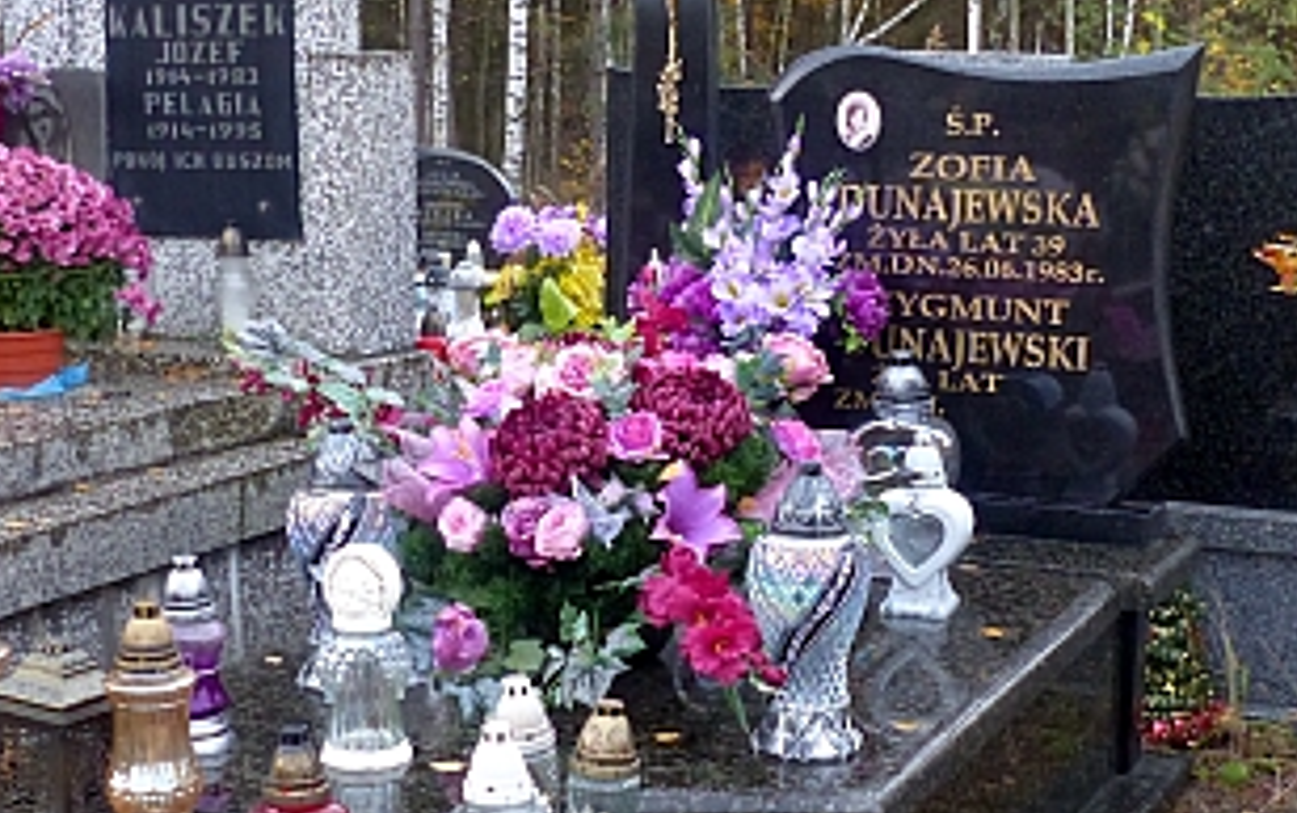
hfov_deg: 31.0
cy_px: 501
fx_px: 2335
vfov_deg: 19.7
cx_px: 695
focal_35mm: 66
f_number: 2.8
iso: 320
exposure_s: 1/60
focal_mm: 5.4
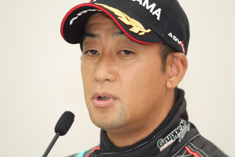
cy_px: 78
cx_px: 107
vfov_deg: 4.5
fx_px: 1978
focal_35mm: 303
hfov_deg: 6.8
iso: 800
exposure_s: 1/125
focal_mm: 180
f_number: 2.8
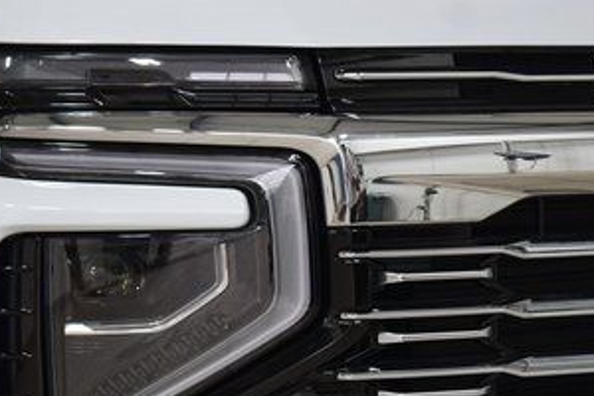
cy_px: 387
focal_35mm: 112
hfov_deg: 17.8
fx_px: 1849
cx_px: 604
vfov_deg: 12.1
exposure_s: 1/15
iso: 450
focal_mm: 35
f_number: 6.3
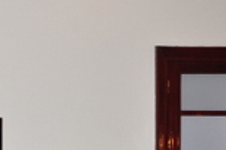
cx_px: -90
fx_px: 727
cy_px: 213
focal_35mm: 116
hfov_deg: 16.4
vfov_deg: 11.4
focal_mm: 24
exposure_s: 1/60
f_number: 8
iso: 500
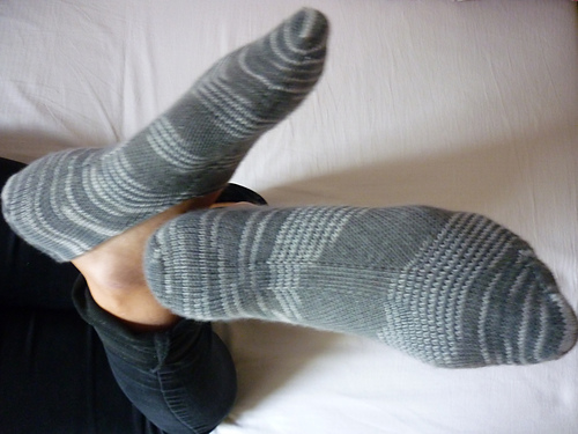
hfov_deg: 55.4
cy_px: 217
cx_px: 289
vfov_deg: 42.9
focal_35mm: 33
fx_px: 551
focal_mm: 5.5
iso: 400
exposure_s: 1/10
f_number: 2.8
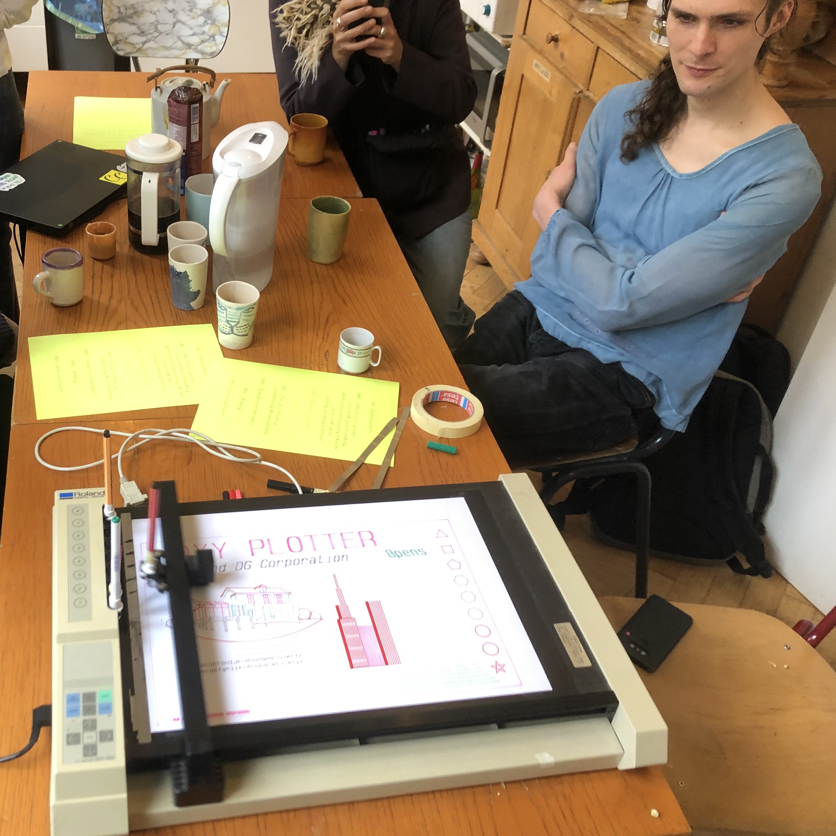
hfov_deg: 44.2
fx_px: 1011
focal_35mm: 37
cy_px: 417
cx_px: 273
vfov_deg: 44.9
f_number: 1.8
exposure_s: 1/15
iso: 40
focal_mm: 3.99
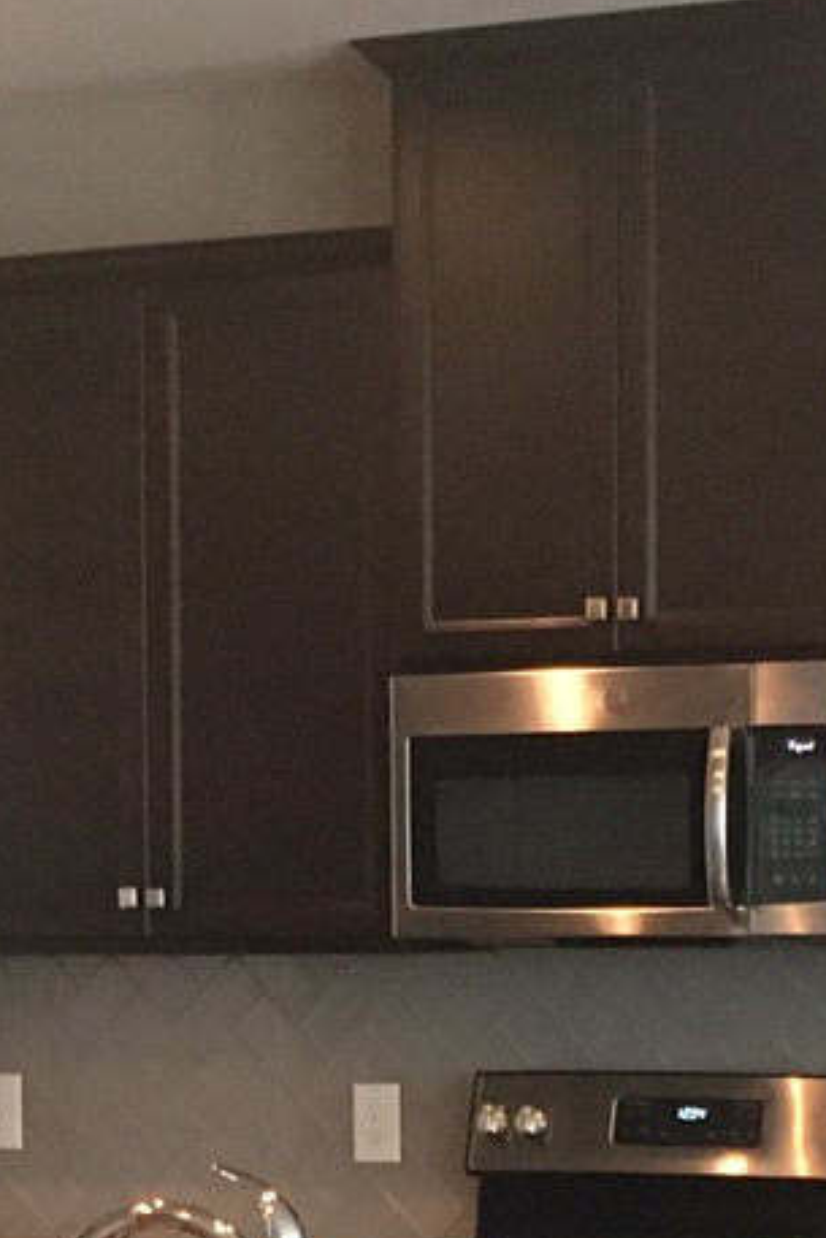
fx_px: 4574
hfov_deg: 10.3
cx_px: 206
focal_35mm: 133
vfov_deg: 15.1
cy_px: 1246
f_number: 2.2
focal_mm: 4.15
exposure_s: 1/30
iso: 160
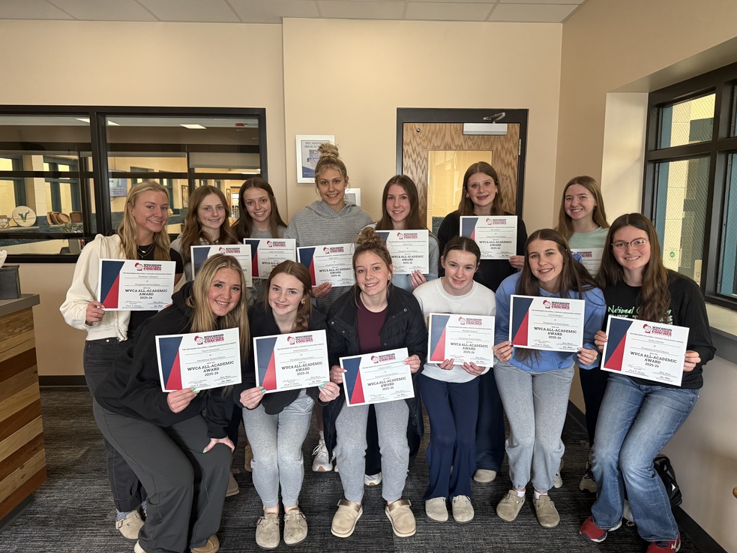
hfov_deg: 69.4
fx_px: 532
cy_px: 272
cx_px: 382
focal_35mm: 25
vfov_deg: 54.9
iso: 250
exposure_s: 1/60
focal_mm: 6.76
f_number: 1.78
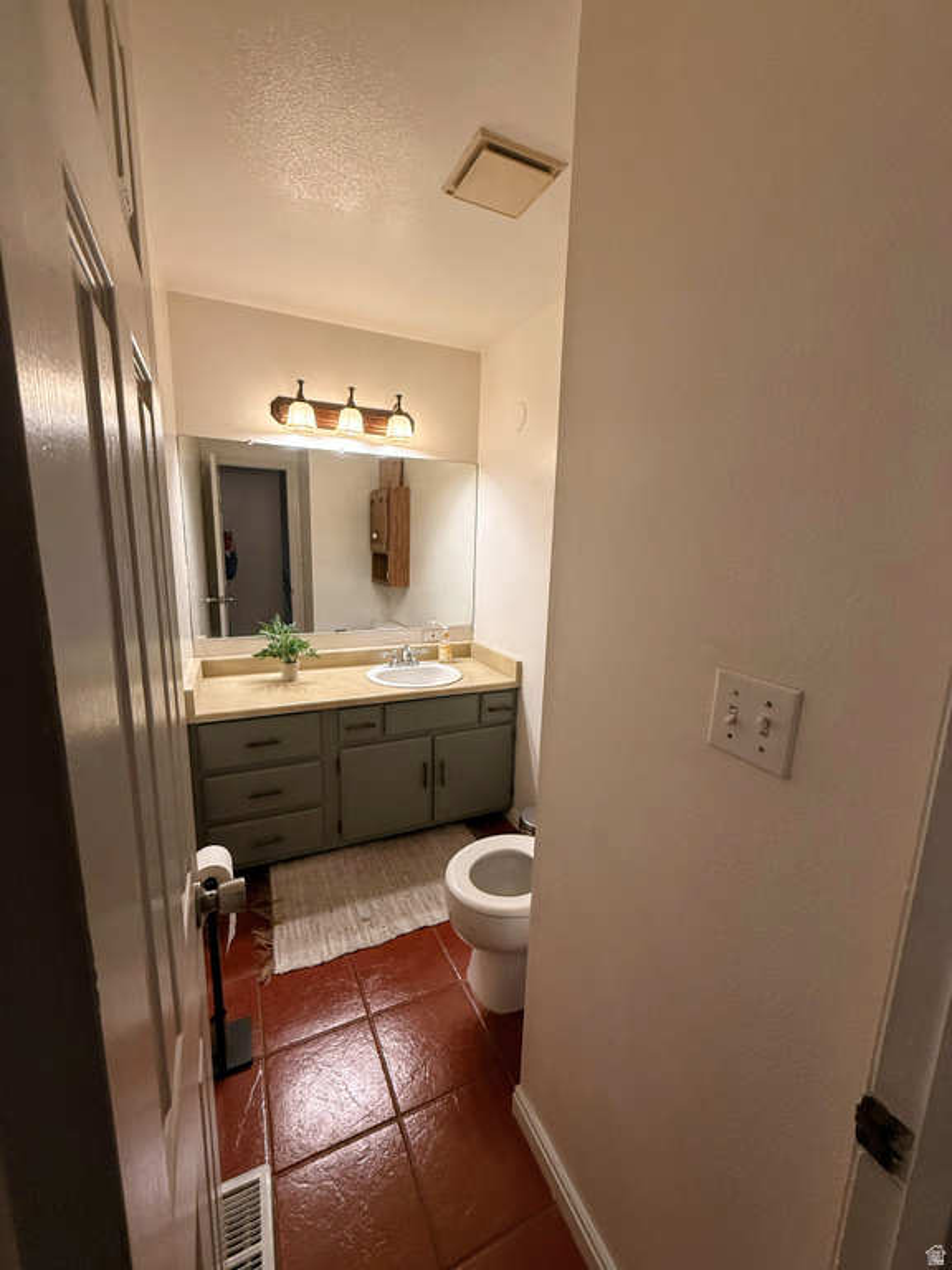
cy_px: 635
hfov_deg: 85.7
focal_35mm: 14
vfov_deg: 102.1
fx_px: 513
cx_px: 476
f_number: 2.2
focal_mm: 2.22
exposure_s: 1/120
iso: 200
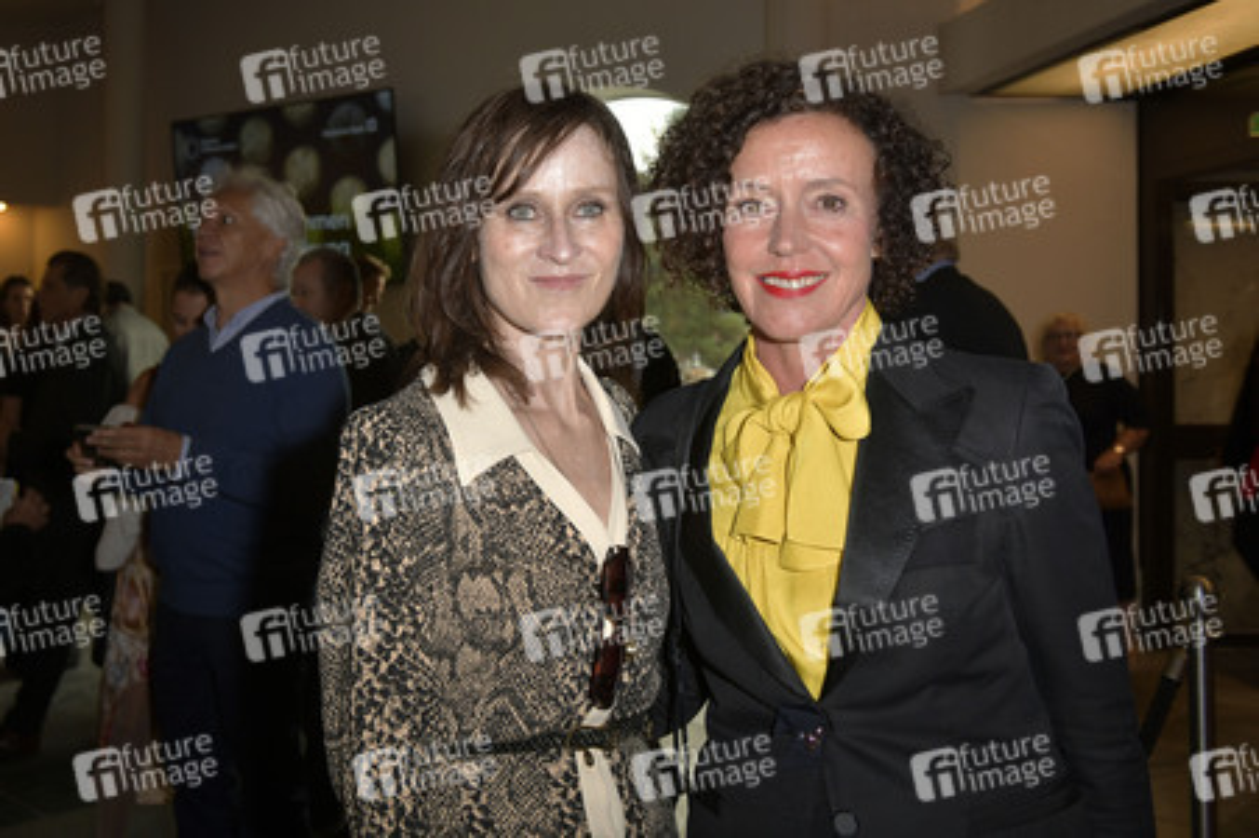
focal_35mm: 32
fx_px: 1118
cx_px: 630
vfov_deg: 41.1
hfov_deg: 58.8
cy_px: 419
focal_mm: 32
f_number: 5.6
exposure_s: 1/250
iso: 800
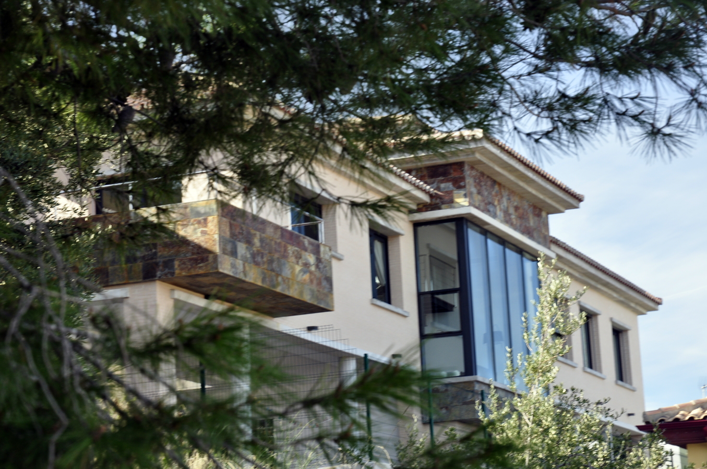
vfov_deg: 13.0
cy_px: 234
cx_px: 354
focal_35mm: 105
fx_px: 2060
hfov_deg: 19.5
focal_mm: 70
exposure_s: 1/40
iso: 200
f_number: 7.1
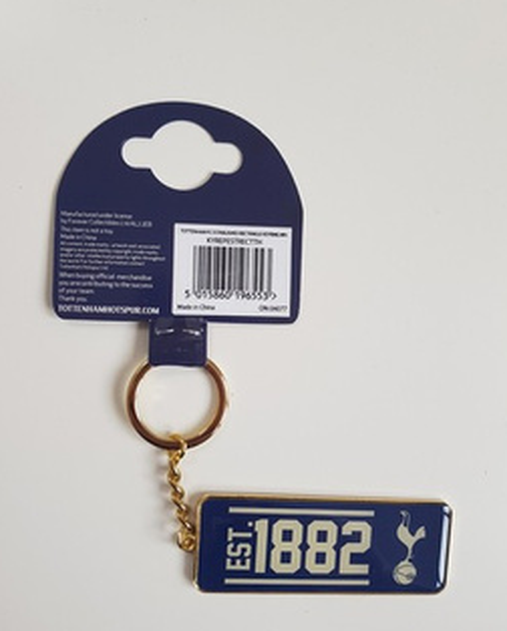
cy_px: 319
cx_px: 251
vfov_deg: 62.1
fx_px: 524
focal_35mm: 28
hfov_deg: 51.6
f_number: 1.7
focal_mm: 4.2
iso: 40
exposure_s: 1/100
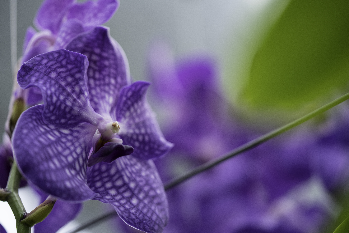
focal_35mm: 90
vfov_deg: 15.2
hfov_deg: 22.6
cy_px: 116
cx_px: 174
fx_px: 873
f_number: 2.8
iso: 200
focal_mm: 90
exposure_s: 1/500
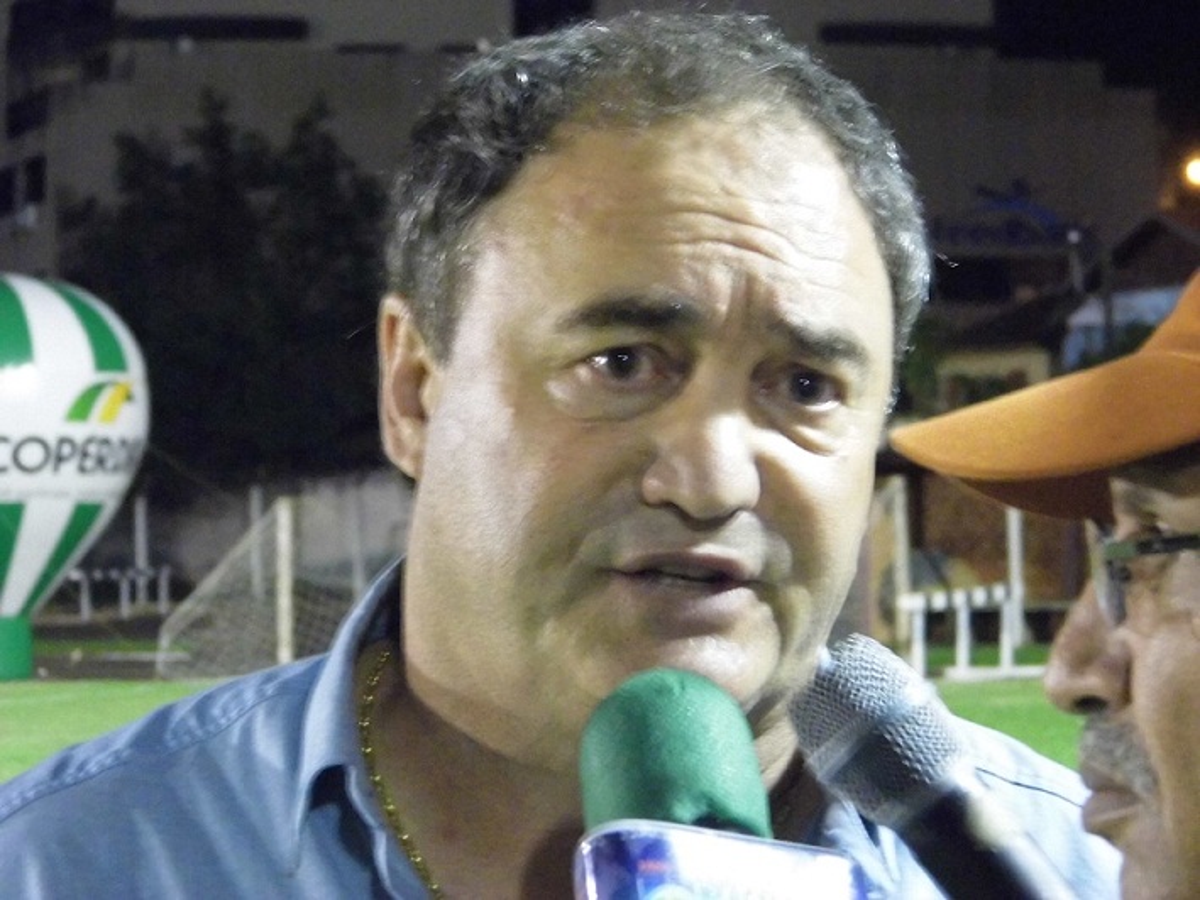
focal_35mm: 132
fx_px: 4577
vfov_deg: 11.2
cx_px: 600
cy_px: 450
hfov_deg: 14.9
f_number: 4.7
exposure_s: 1/8
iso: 800
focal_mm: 23.6
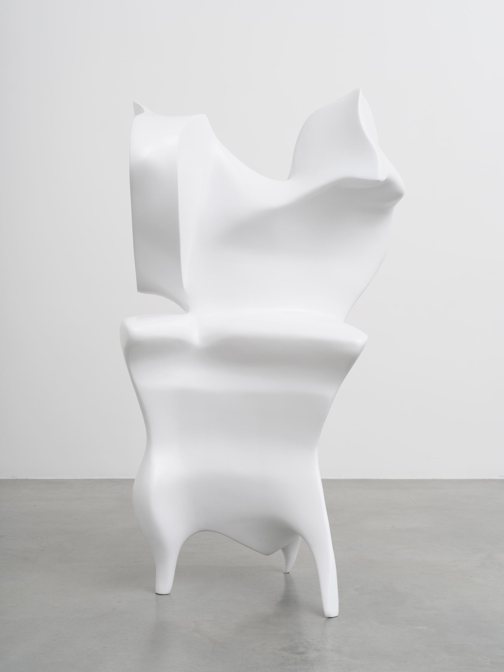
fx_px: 932
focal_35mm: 48
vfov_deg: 39.7
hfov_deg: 30.3
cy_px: 336
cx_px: 252
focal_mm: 61
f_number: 11
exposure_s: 1/125
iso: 100
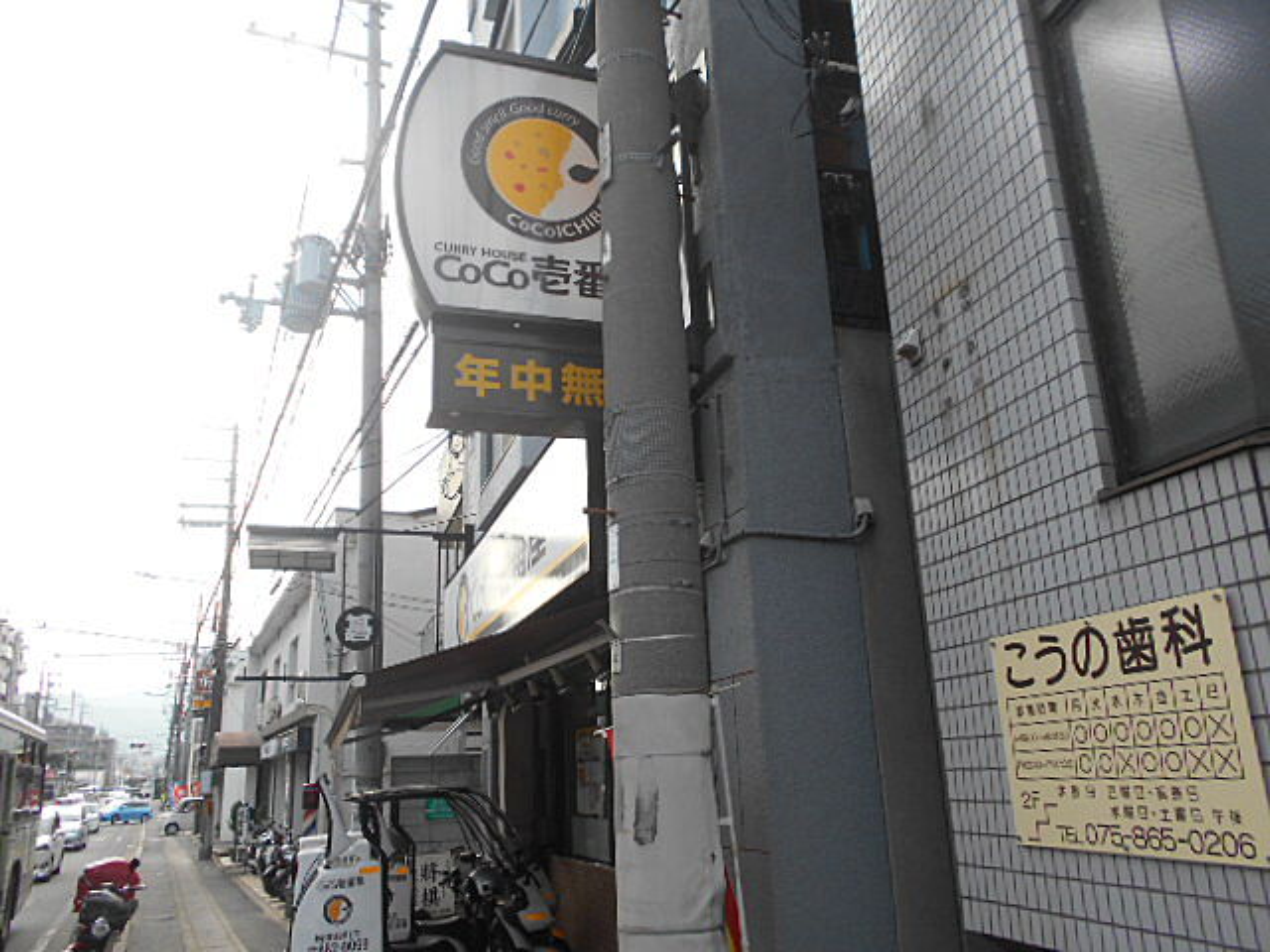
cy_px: 476
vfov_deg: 53.1
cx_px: 635
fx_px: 954
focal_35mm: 26
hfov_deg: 67.3
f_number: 3.2
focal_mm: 4.6
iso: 80
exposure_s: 1/400
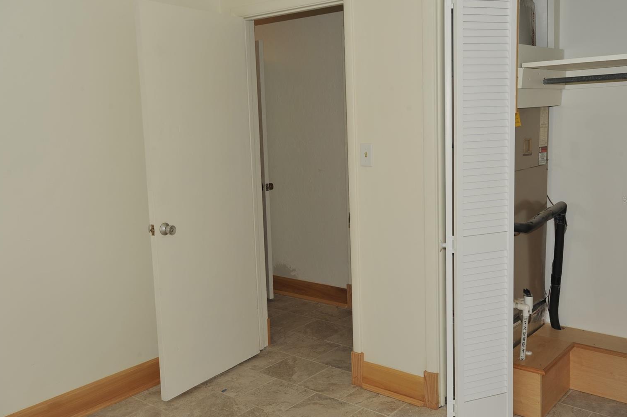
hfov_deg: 51.9
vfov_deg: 35.9
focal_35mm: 37
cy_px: 200
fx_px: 644
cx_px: 328
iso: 200
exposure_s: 1/160
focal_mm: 35
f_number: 9
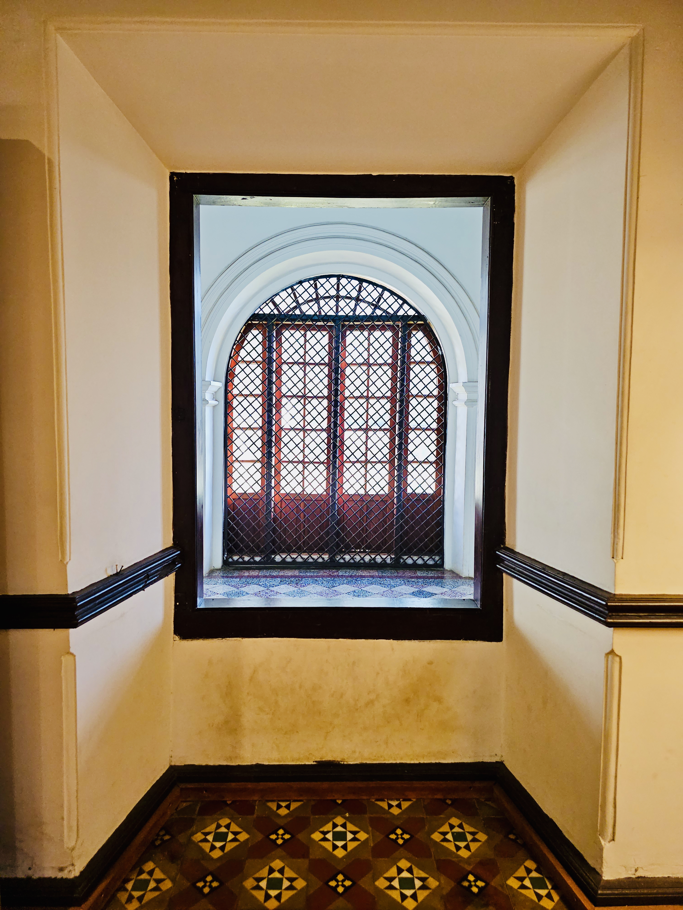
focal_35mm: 23
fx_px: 605
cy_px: 455
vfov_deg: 73.9
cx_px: 342
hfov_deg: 58.9
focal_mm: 6.3
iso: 125
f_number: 1.7
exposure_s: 1/100
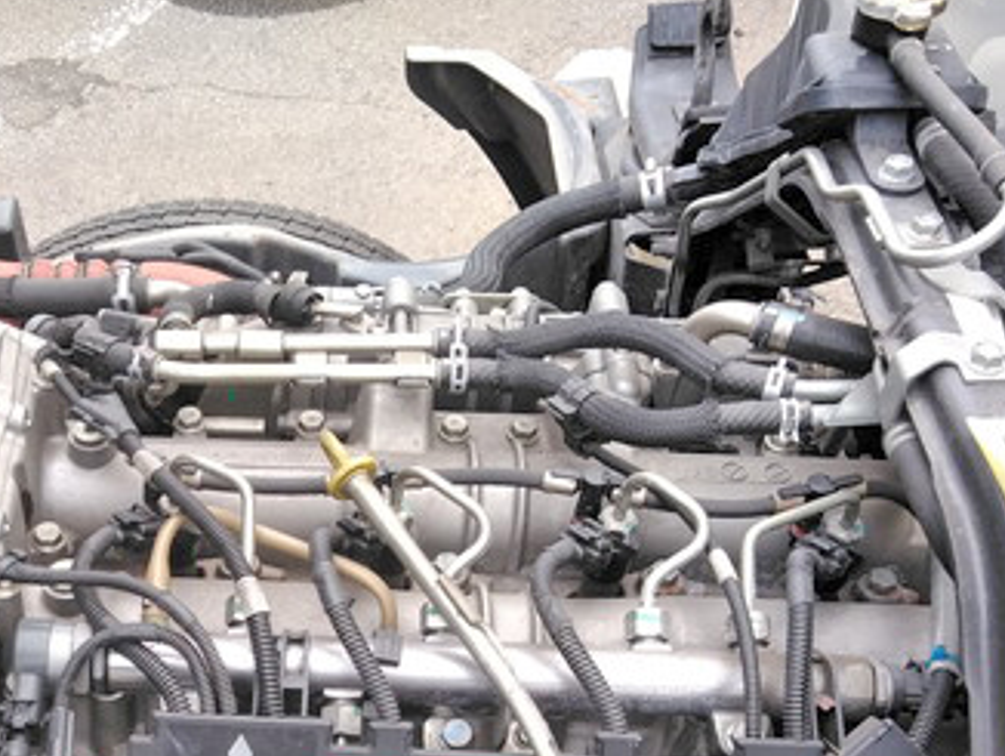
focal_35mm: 53
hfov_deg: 35.0
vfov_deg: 26.7
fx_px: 1540
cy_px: 673
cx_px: 203
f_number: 2.2
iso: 61
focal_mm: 3.46
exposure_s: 1/114
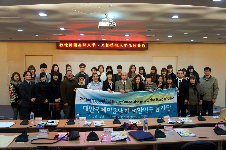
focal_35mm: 30
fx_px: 188
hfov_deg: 62.0
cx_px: 113
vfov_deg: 43.6
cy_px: 75
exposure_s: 1/30
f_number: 4
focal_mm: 20
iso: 640
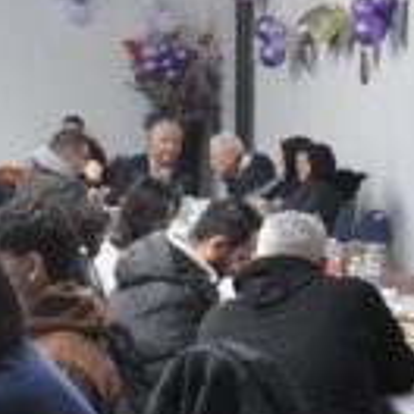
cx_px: -274
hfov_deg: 13.8
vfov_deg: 15.0
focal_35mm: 116
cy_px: 303
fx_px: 1570
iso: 320
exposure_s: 1/30
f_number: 5.6
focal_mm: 18
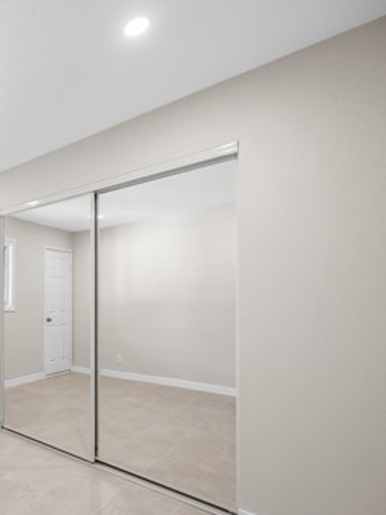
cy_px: 303
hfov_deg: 46.4
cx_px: -32
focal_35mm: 22
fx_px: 327
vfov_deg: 75.7
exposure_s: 1/30
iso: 1250
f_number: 5
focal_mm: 12
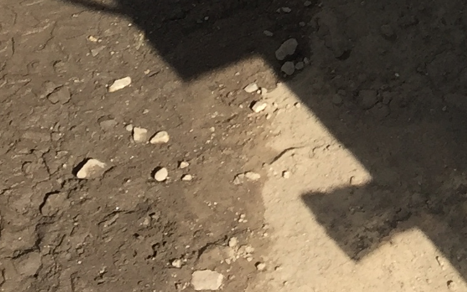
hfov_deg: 15.3
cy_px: -436
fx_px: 1692
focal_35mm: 133
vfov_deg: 8.8
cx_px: 528
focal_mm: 4.15
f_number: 2.2
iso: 32
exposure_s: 1/860
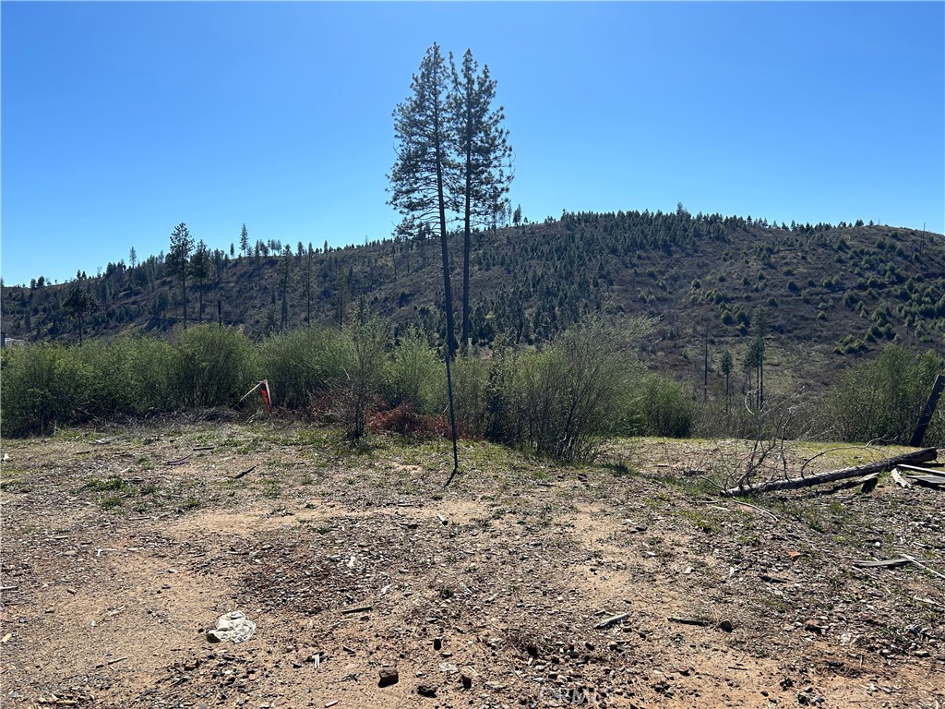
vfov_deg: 53.1
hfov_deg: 67.3
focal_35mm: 26
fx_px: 710
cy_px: 354
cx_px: 472
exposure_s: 1/4831
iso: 50
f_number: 1.5
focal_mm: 5.7
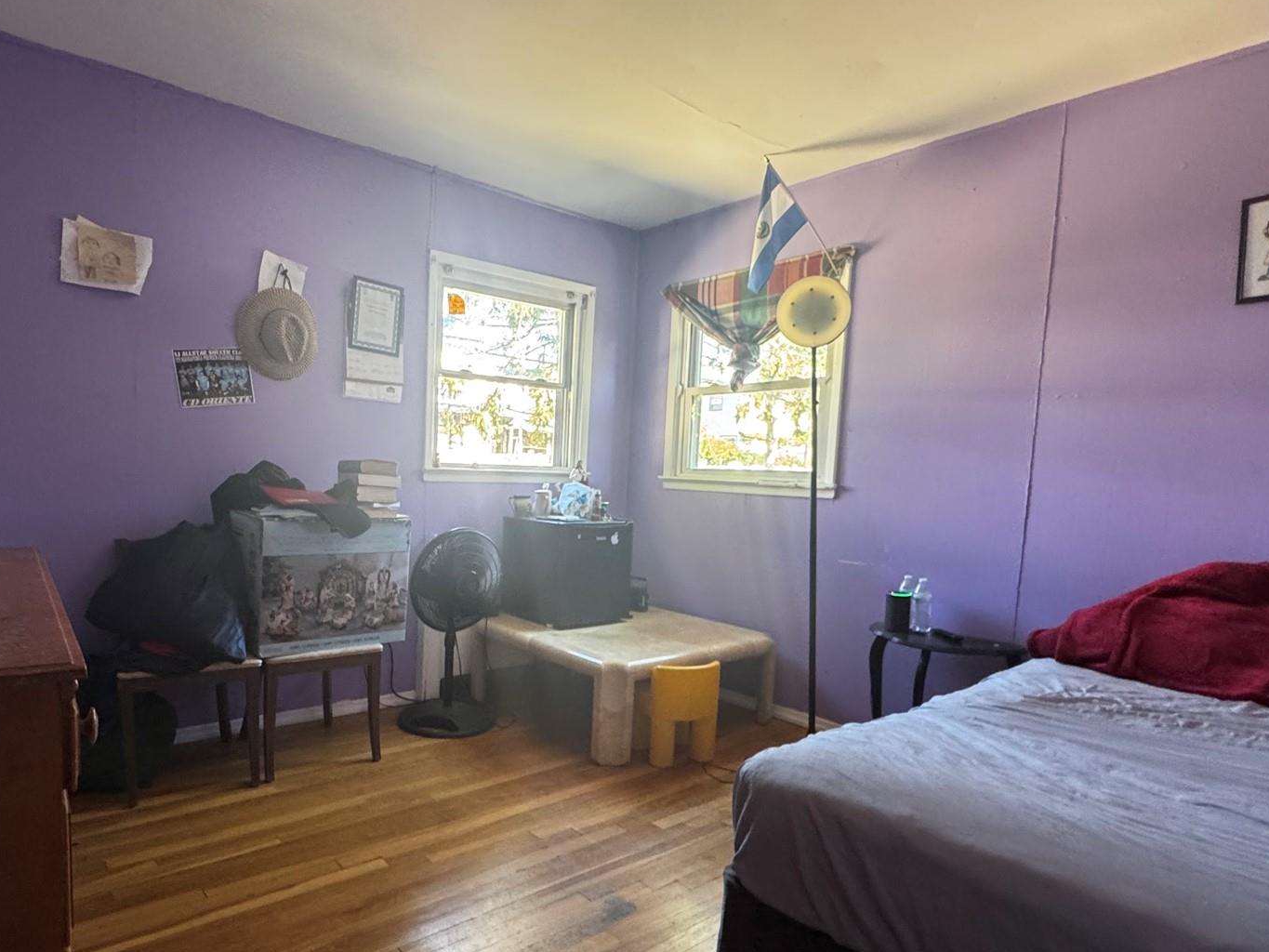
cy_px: 537
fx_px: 770
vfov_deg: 63.2
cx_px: 536
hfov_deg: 78.4
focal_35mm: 21
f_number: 2.2
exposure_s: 1/60
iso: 320
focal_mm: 2.22
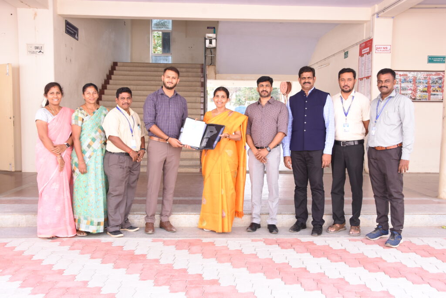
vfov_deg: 36.9
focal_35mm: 36
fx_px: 446
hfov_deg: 53.1
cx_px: 223
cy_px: 149
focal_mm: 24
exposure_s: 1/200
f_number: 8
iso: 800
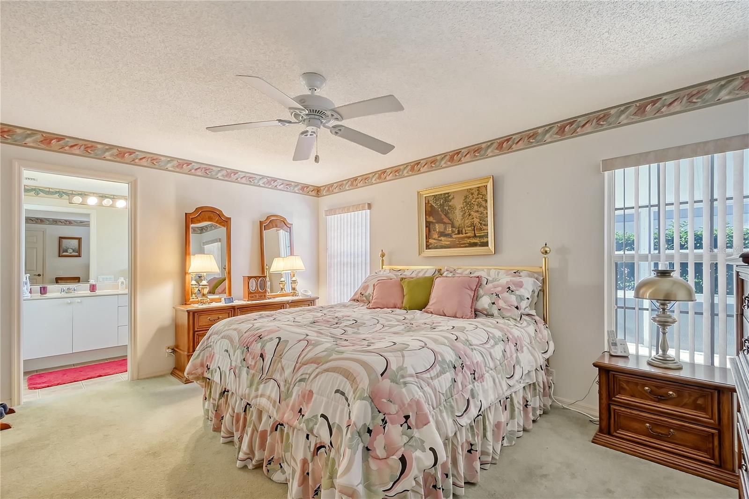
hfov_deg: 100.4
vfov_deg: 77.3
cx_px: 374
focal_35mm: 15
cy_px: 250
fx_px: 312
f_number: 10
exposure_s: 1/80
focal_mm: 10
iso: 800
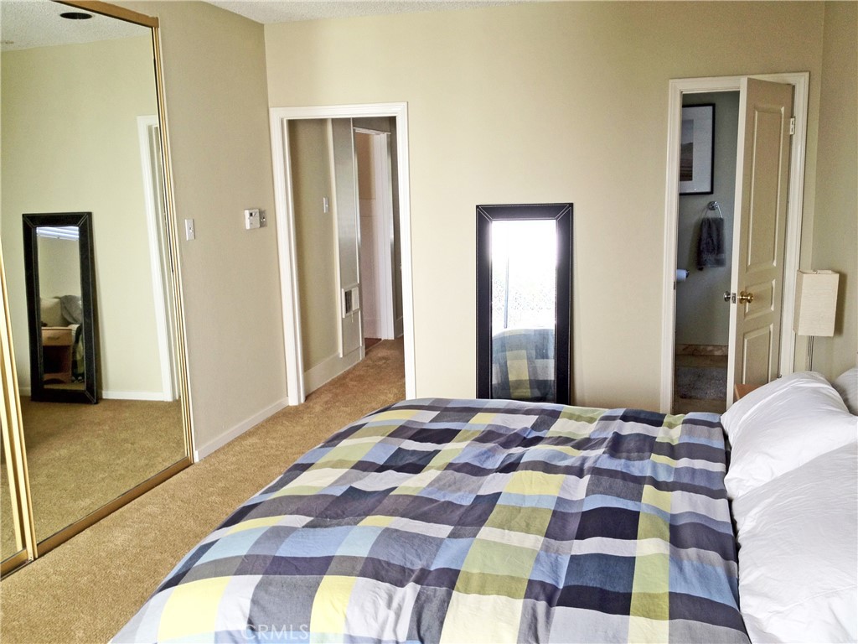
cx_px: 429
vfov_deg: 40.7
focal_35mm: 35
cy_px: 322
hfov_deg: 52.6
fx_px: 868
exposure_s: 1/20
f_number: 2.4
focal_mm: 4.28
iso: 64
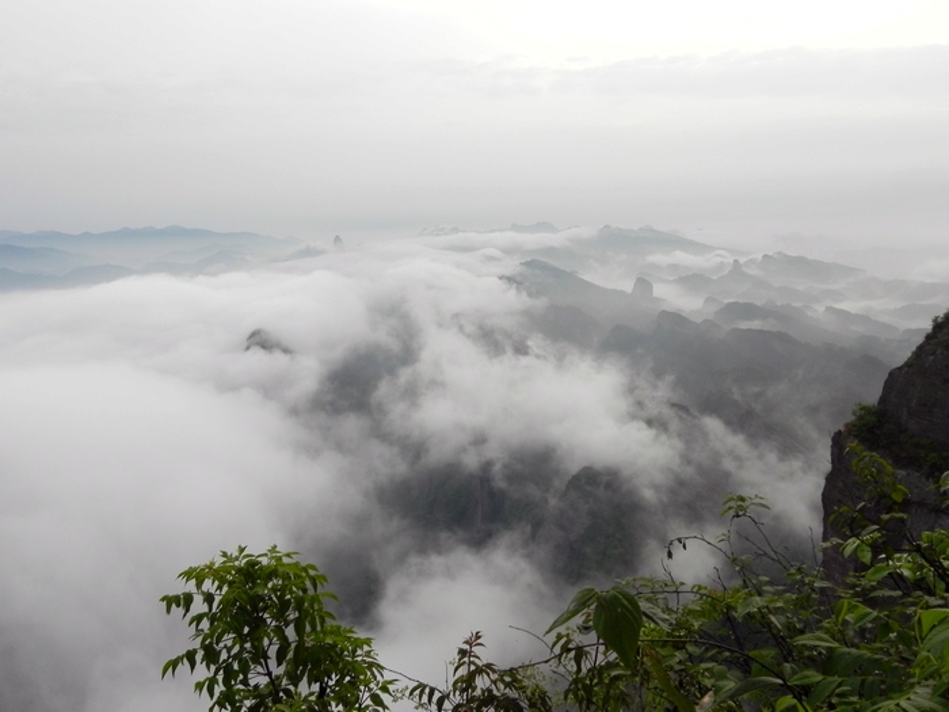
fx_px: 795
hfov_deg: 61.7
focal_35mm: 29
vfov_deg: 48.2
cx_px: 474
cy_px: 356
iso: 160
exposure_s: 1/111
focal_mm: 5.2
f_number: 4.5
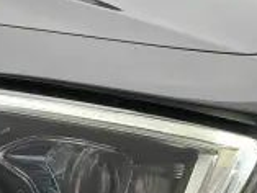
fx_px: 1226
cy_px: 178
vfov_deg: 9.0
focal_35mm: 165
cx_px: 10
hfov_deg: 11.9
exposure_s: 1/110
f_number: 2.6
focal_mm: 15.38
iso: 50
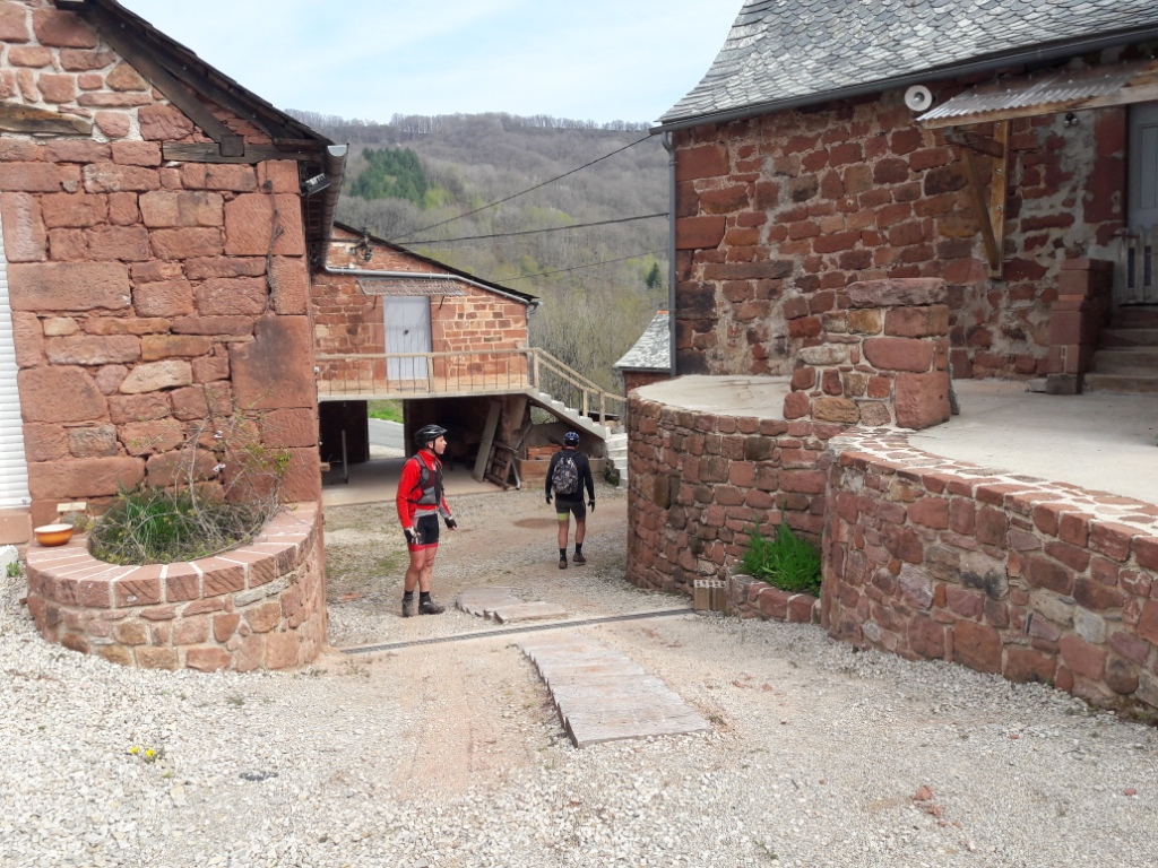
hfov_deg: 63.4
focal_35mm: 28
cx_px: 579
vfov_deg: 49.7
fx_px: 937
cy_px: 434
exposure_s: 1/820
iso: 40
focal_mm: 3.7
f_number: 1.9
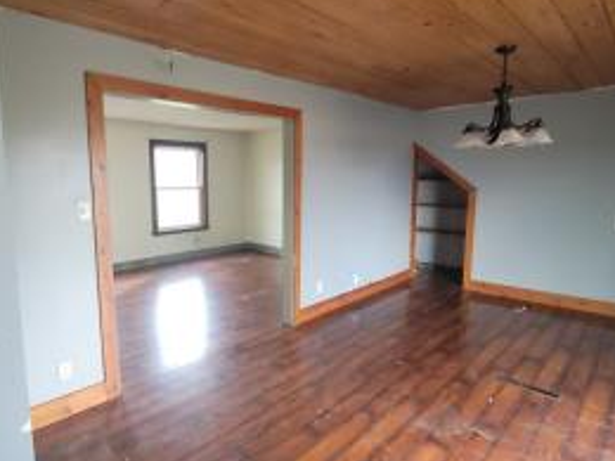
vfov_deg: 66.0
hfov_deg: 81.5
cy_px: 229
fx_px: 355
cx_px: 277
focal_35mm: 20
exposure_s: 1/60
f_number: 2.2
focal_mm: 2.2
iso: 400
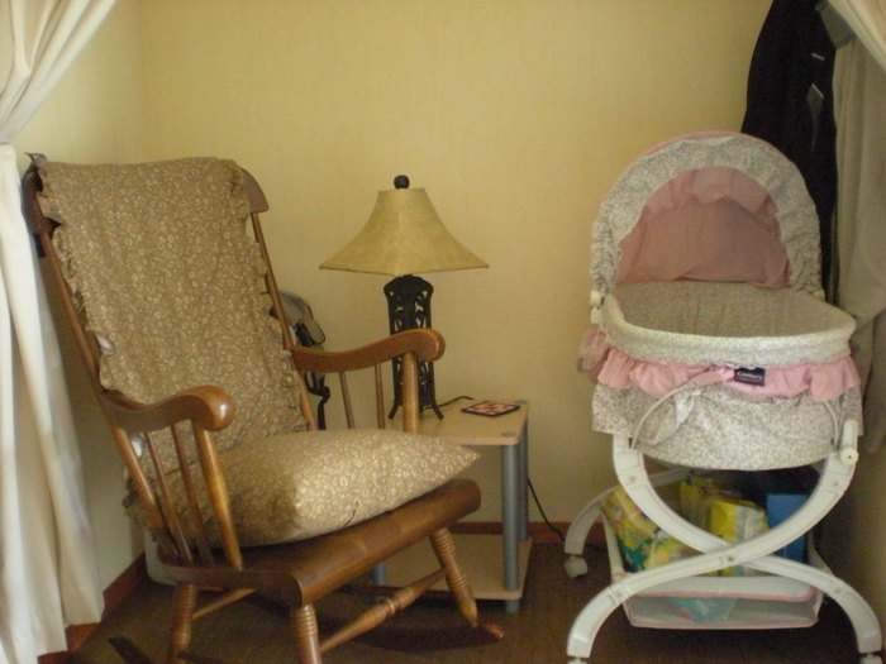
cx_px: 443
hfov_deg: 49.0
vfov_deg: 37.7
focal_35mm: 38
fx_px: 973
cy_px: 332
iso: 800
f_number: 3.1
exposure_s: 1/35.2
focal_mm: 6.3
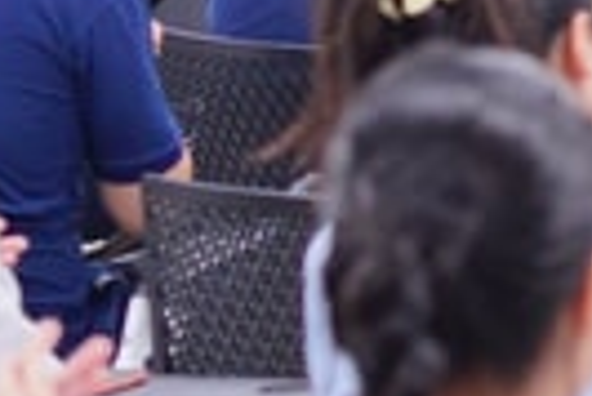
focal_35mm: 237
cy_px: -320
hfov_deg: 8.3
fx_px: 3902
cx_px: 1099
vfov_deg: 5.7
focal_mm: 35
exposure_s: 1/250
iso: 1000
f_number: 2.2
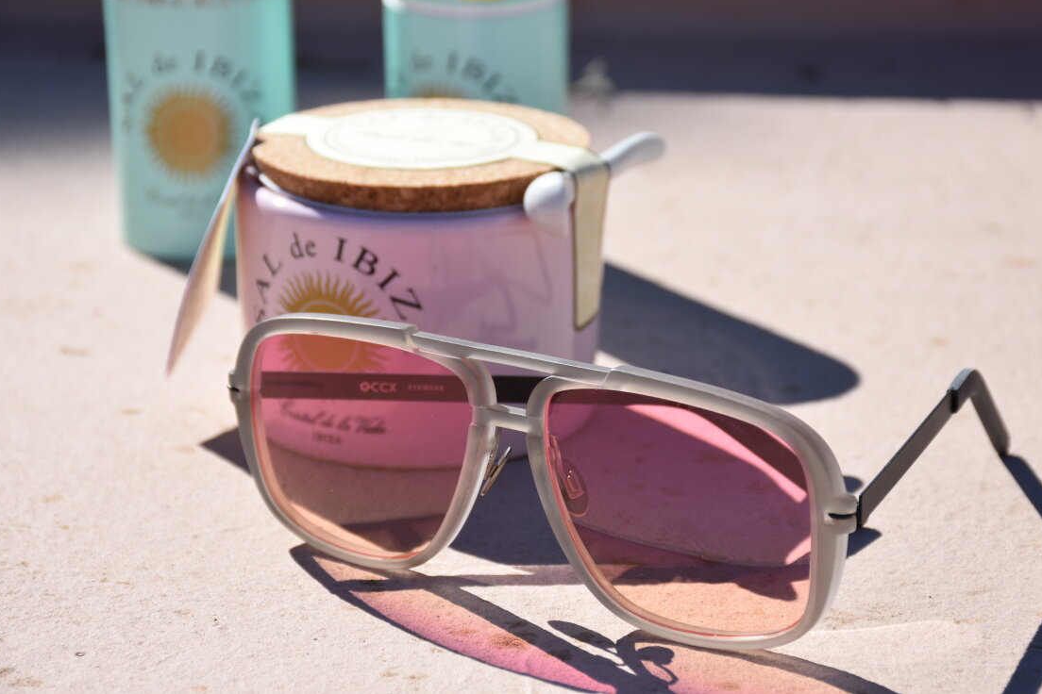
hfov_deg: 15.0
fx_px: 3952
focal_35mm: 137
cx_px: 551
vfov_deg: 10.0
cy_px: 323
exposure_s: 1/500
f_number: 8
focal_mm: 85
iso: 125
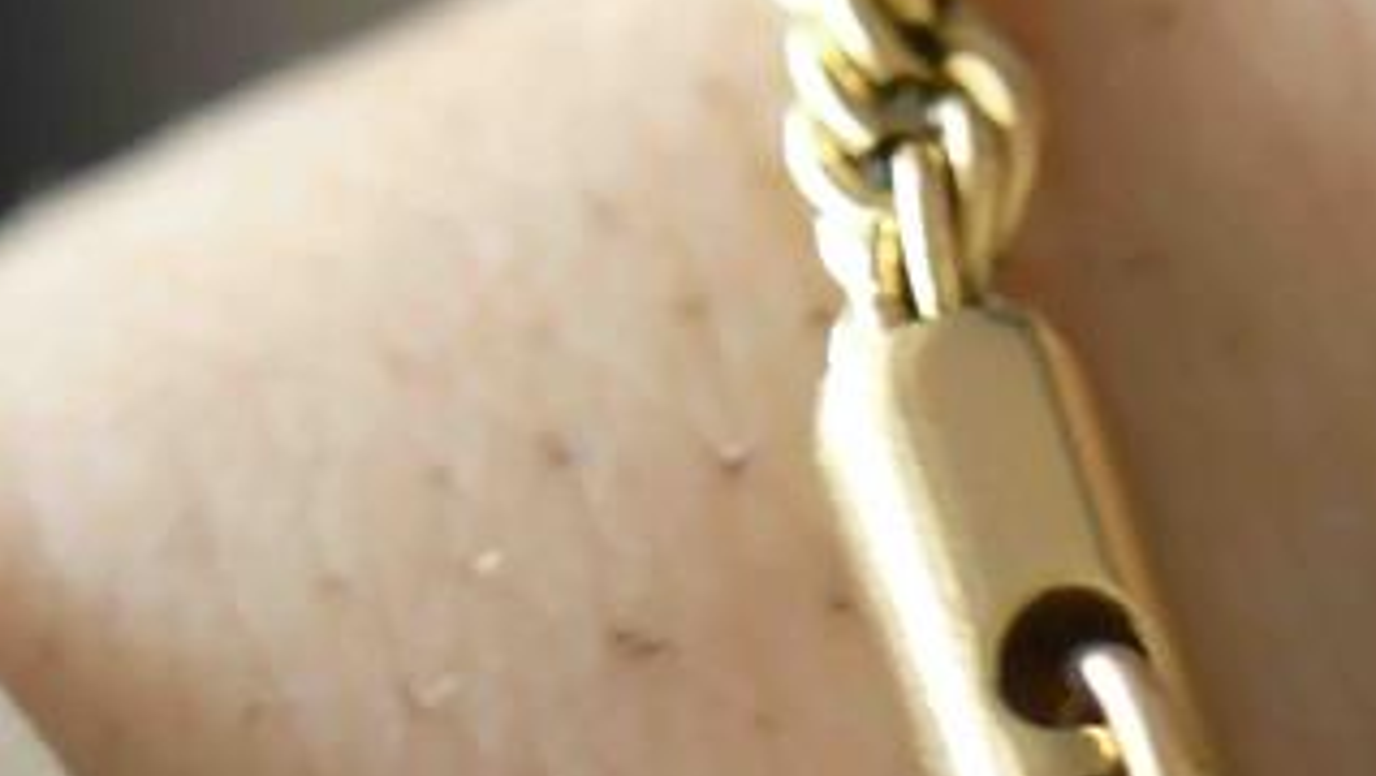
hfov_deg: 3.8
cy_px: 1914
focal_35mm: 567
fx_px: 20703
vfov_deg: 2.1
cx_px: 1376
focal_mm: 80
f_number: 4
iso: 400
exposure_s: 1/30
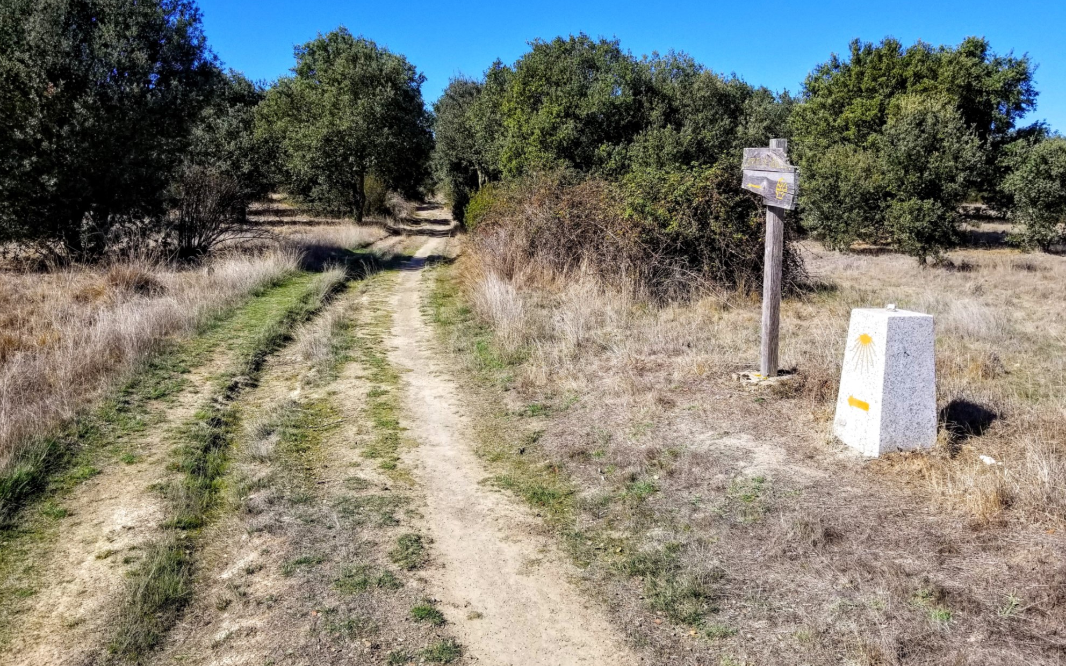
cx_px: 534
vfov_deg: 44.5
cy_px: 315
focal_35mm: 28
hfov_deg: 66.5
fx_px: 813
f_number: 1.7
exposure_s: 1/2256
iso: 50
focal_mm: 4.3
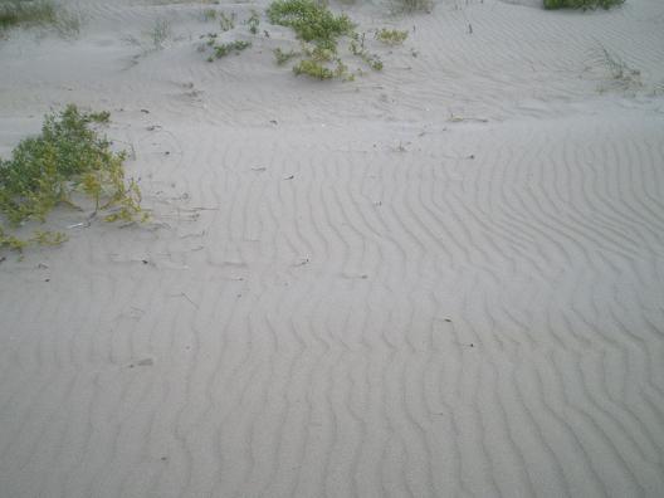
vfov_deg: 37.7
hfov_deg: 49.0
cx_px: 332
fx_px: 729
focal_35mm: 38
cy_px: 249
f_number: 3.1
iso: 400
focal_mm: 6.3
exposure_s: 1/25
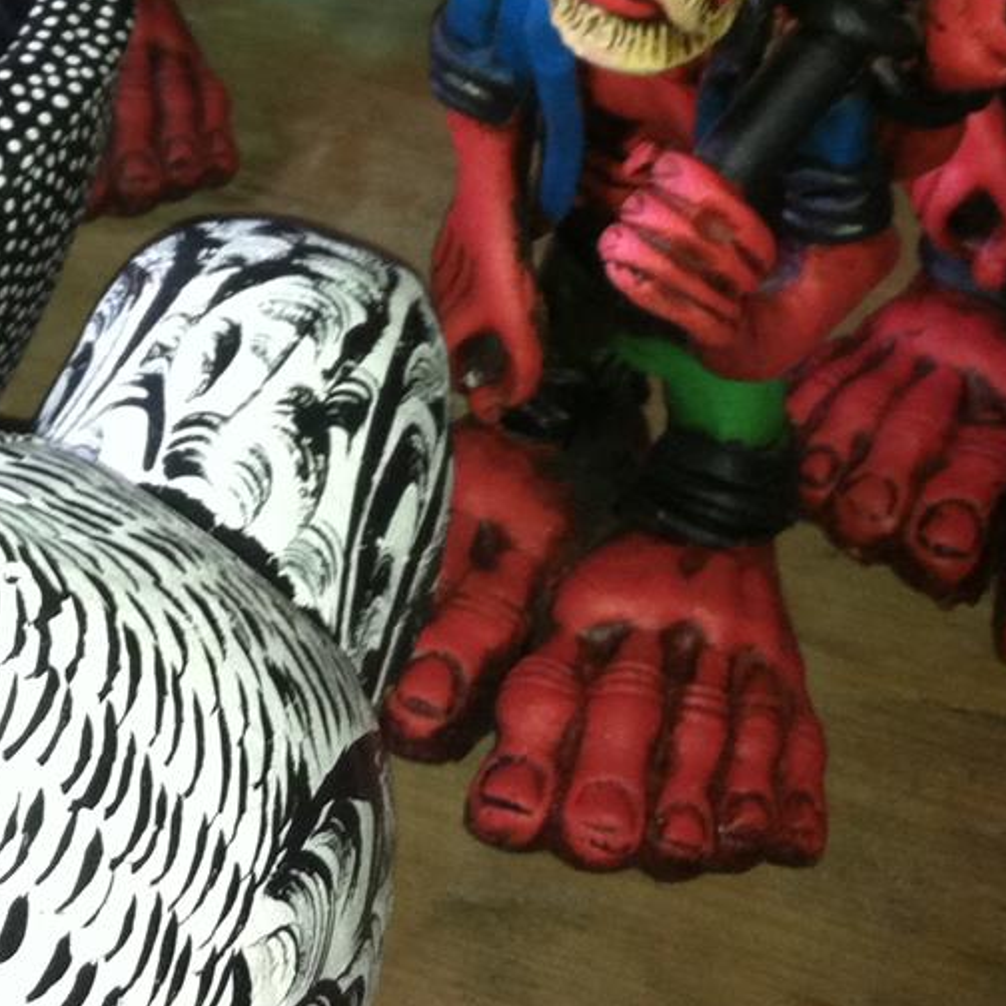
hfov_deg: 17.3
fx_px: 3222
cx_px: 0
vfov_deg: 17.3
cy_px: -49
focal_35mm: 98
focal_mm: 3.85
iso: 125
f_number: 2.8
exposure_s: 1/15
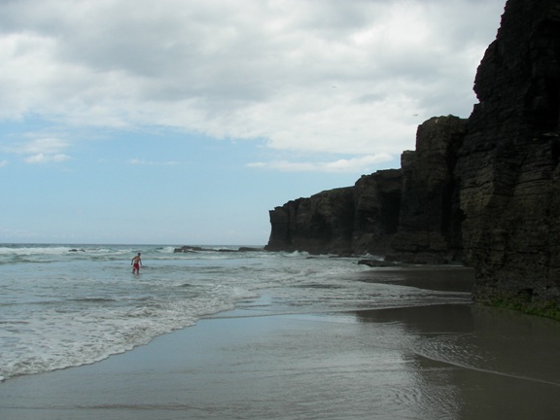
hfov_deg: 46.7
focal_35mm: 40
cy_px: 215
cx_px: 252
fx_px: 647
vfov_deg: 36.0
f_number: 4
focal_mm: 6
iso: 50
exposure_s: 1/640
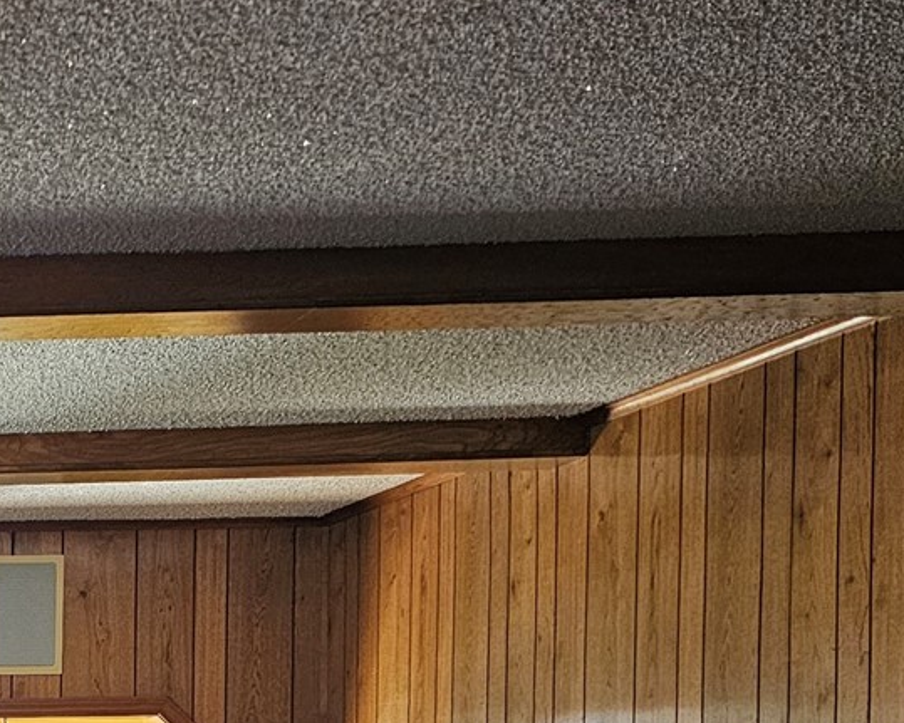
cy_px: 933
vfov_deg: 18.0
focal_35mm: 80
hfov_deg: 20.1
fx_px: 2140
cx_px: -501
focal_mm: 6.3
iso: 320
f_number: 1.7
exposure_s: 1/120
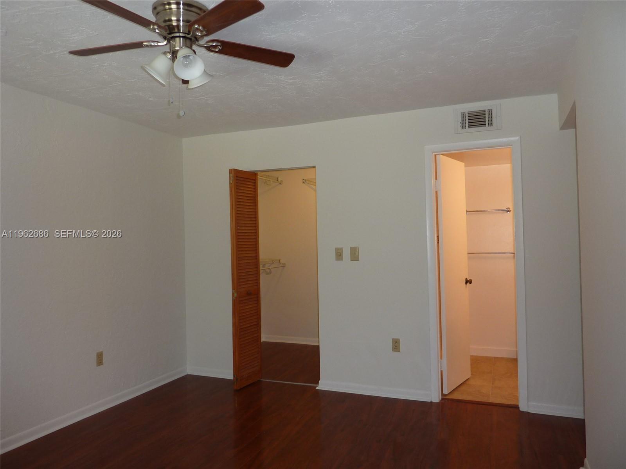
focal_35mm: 25
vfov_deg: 54.9
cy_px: 234
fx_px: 452
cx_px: 313
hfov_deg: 69.4
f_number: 3.3
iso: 100
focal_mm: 4.1
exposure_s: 1/30
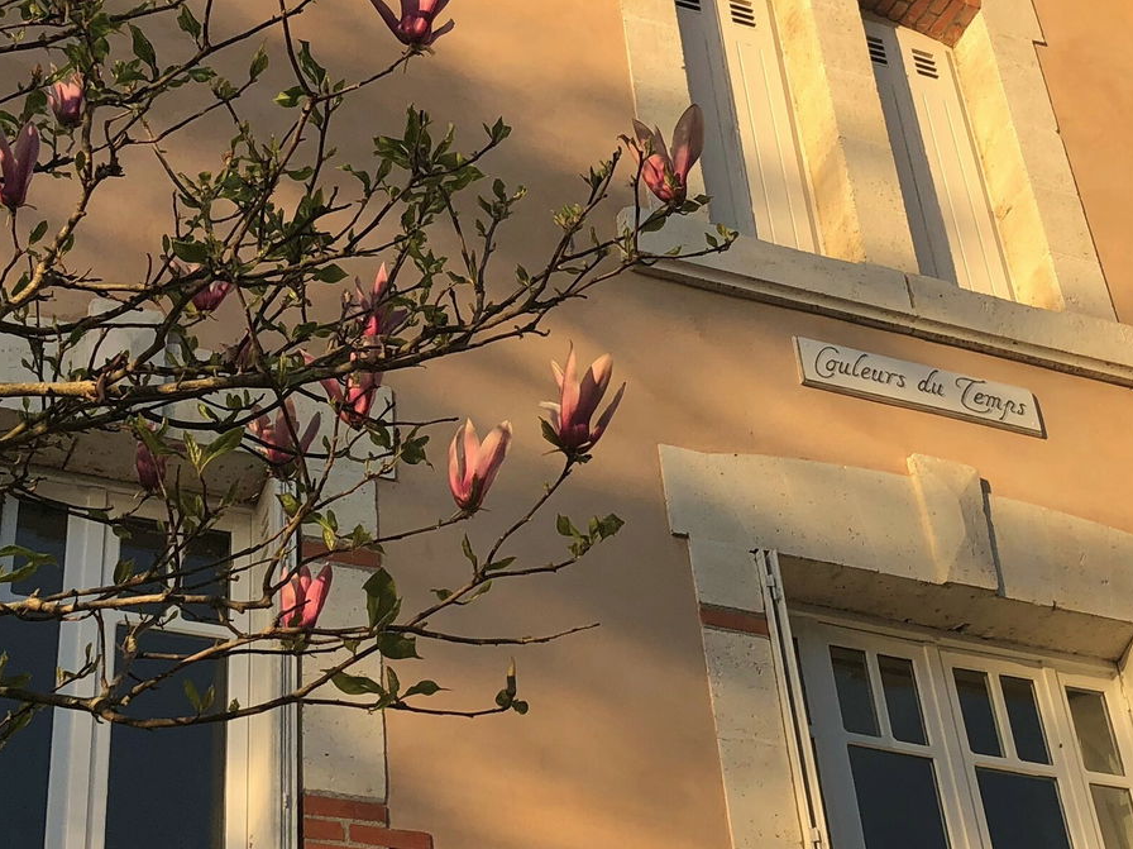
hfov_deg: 37.6
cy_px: 180
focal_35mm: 50
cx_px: 785
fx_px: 1636
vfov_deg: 28.5
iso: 20
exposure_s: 1/923
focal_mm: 4
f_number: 1.8
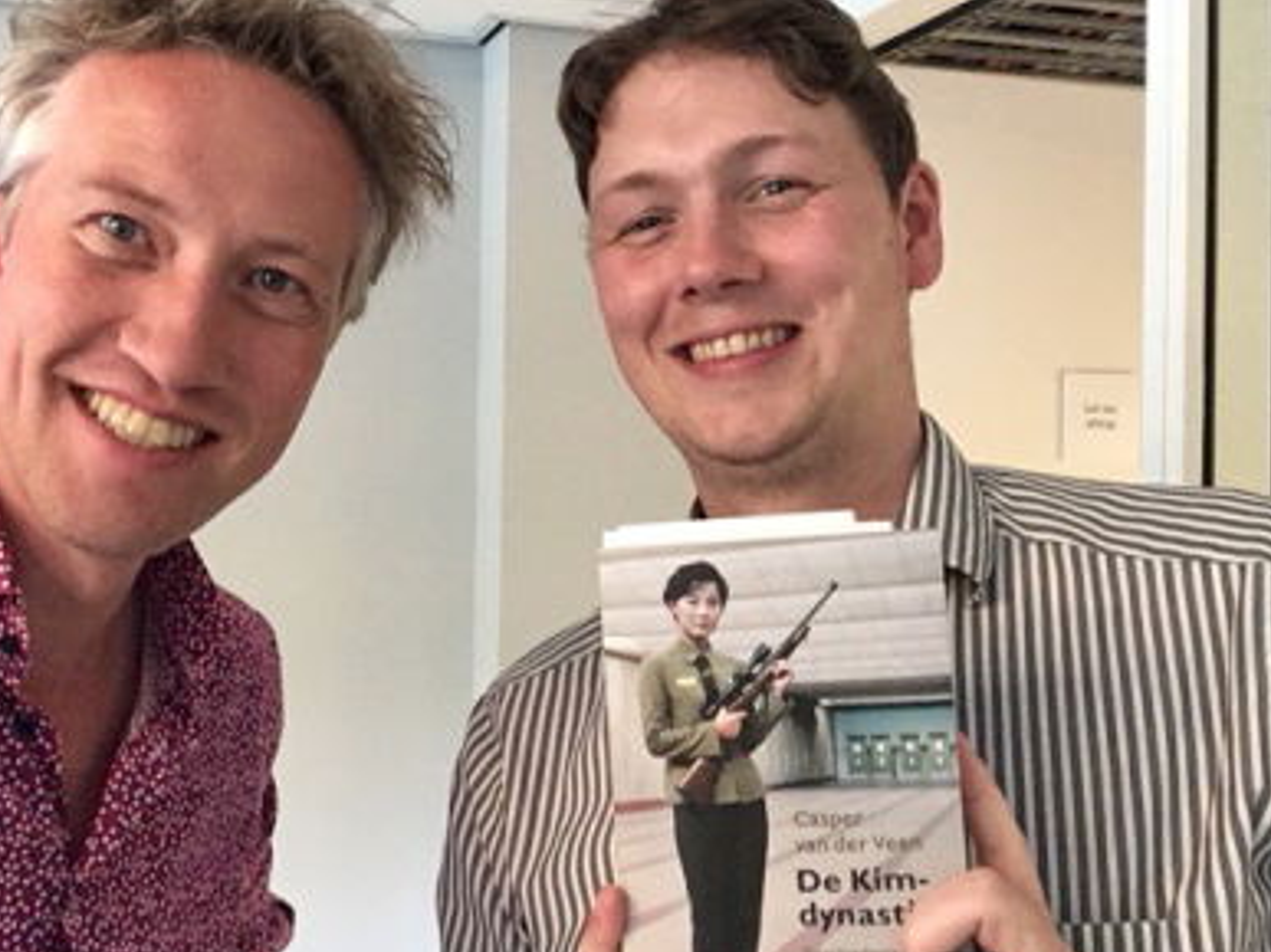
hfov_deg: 46.6
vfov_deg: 35.9
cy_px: 455
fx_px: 1468
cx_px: 529
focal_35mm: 40
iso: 320
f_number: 2.4
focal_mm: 2.15
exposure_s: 1/33
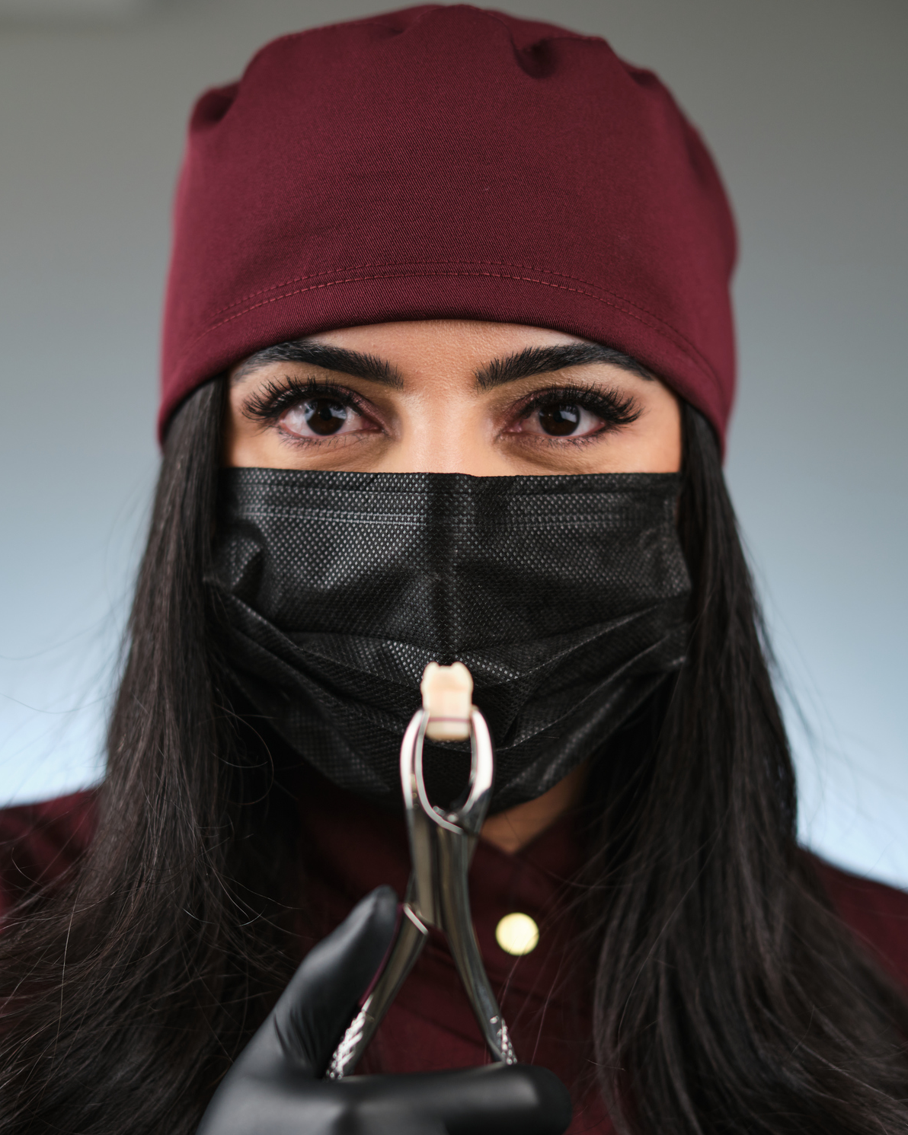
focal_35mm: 85
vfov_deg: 22.5
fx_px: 2856
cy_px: 679
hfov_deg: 18.1
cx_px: 452
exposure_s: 1/250
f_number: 2
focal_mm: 50
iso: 160
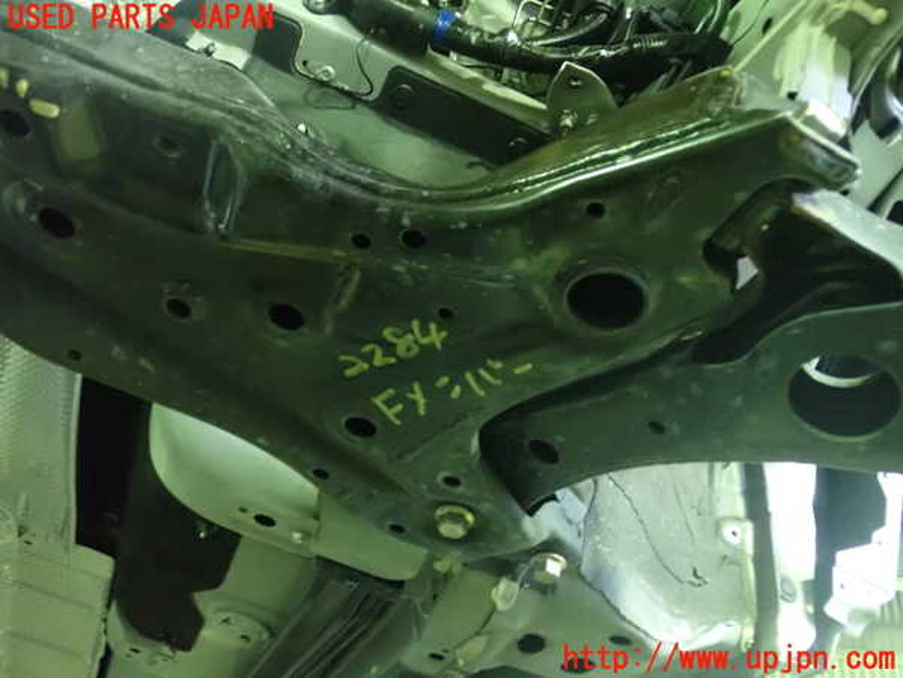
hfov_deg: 60.0
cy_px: 339
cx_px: 452
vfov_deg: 46.8
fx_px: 783
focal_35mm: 30
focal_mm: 5.5
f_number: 2.3
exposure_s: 1/15
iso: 1600
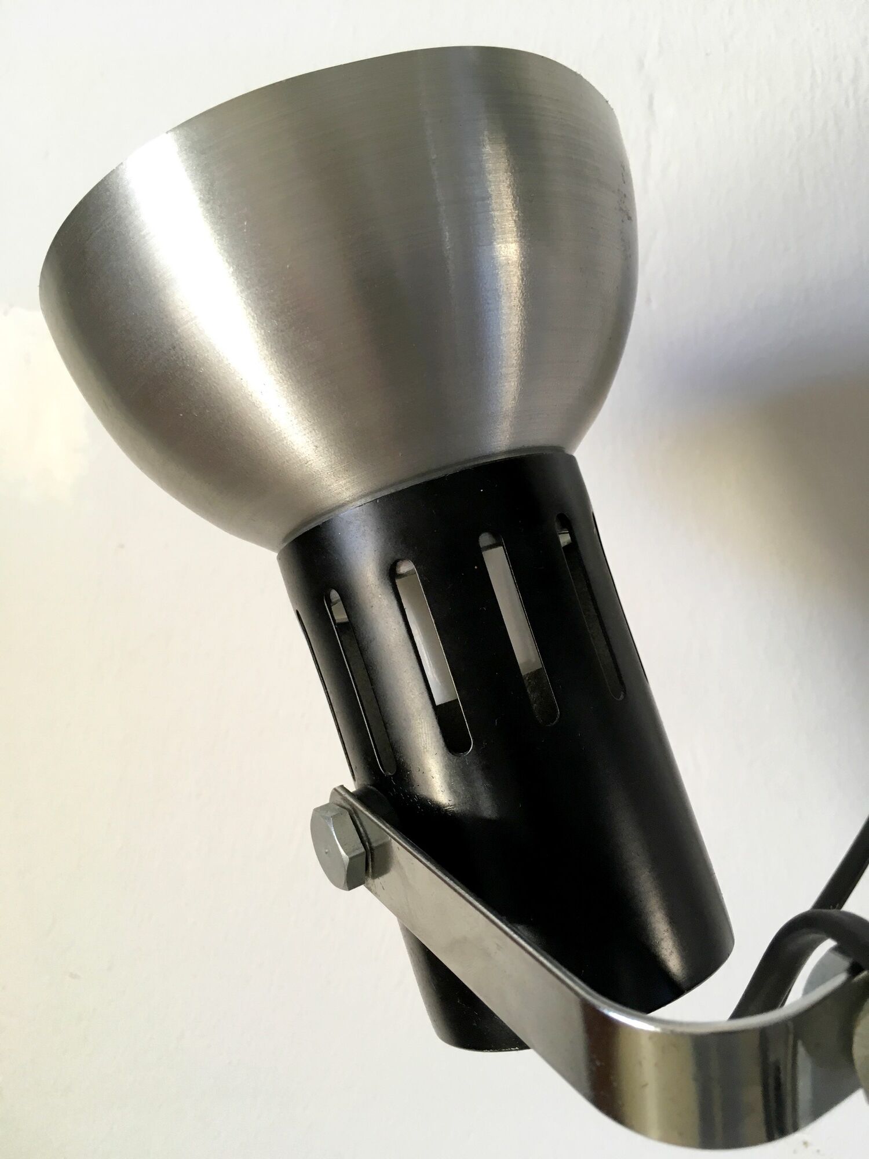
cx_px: 434
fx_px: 971
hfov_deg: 48.2
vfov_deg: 61.7
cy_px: 580
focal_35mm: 29
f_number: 2.2
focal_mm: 4.15
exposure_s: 1/33
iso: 100
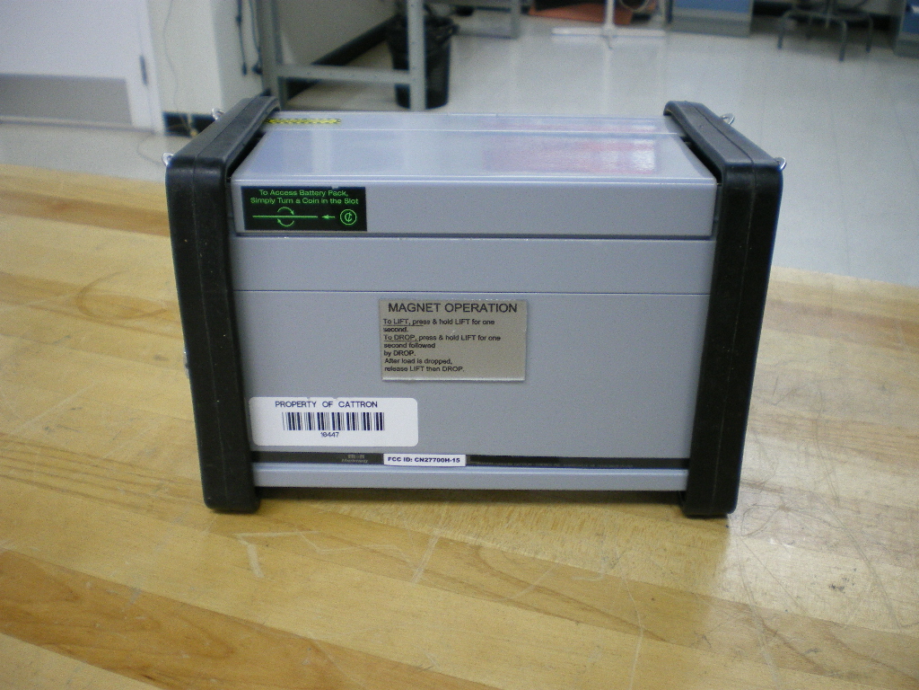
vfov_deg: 39.7
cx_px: 460
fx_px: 956
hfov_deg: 51.4
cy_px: 345
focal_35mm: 36
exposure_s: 1/50
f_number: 3.1
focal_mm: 6.3
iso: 250
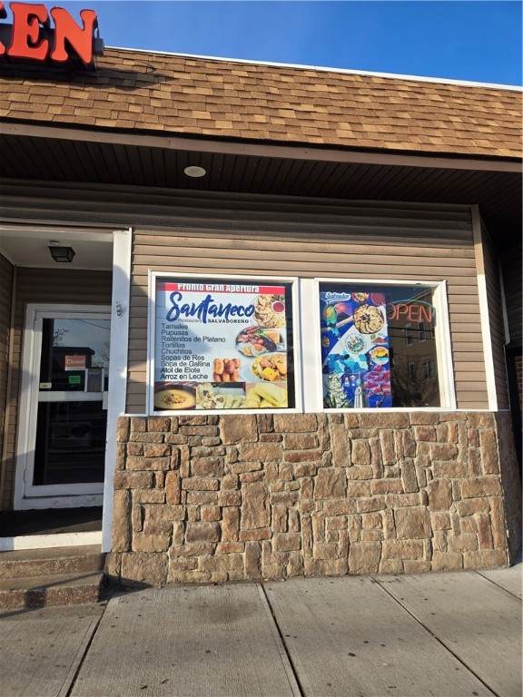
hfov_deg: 58.9
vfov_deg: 73.9
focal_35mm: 23
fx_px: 463
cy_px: 348
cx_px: 262
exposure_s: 1/934
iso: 25
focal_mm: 5.4
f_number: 1.8
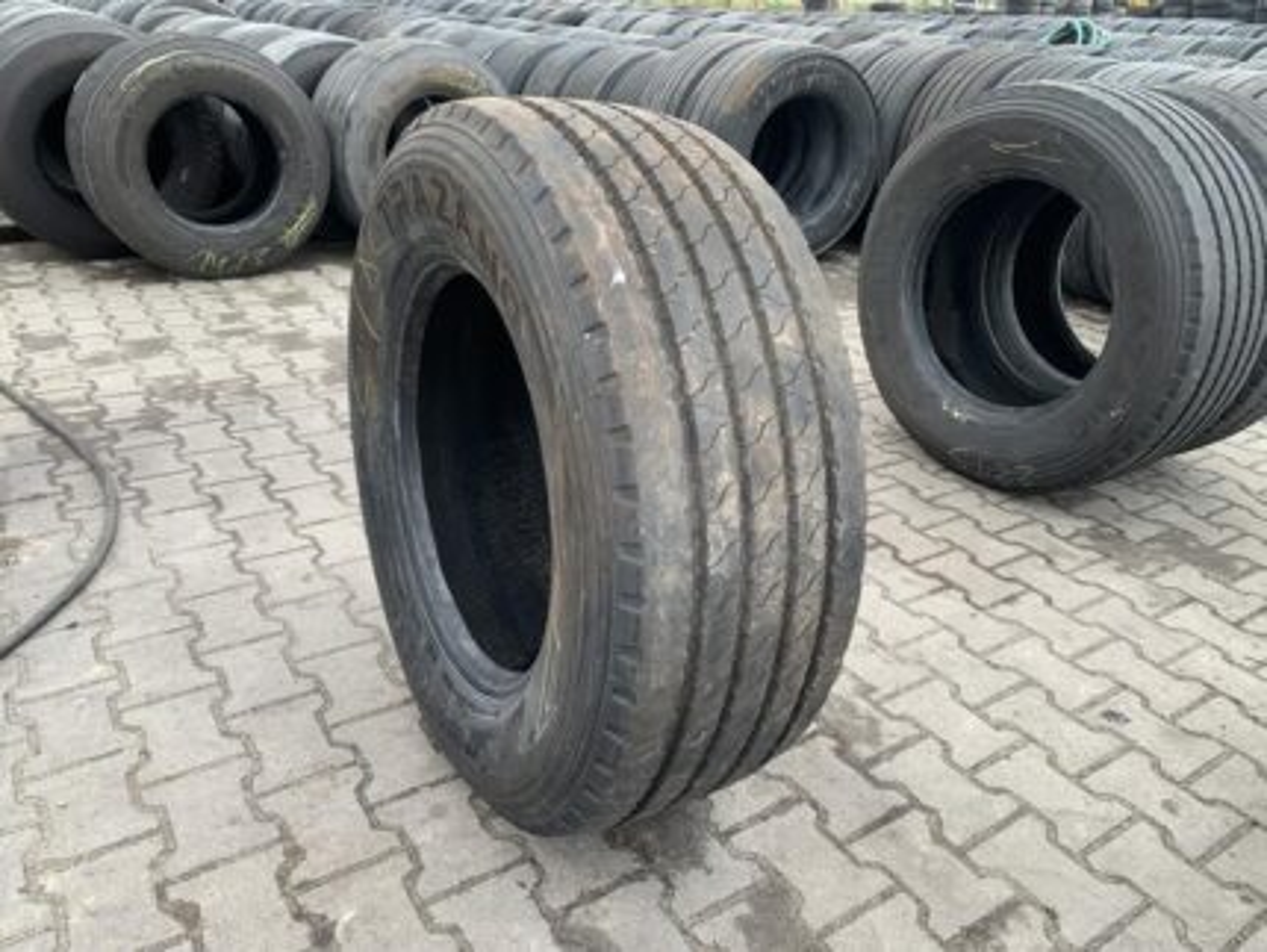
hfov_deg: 67.3
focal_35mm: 26
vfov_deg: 53.1
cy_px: 476
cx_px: 634
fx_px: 952
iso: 32
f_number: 1.8
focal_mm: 4.25
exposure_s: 1/121
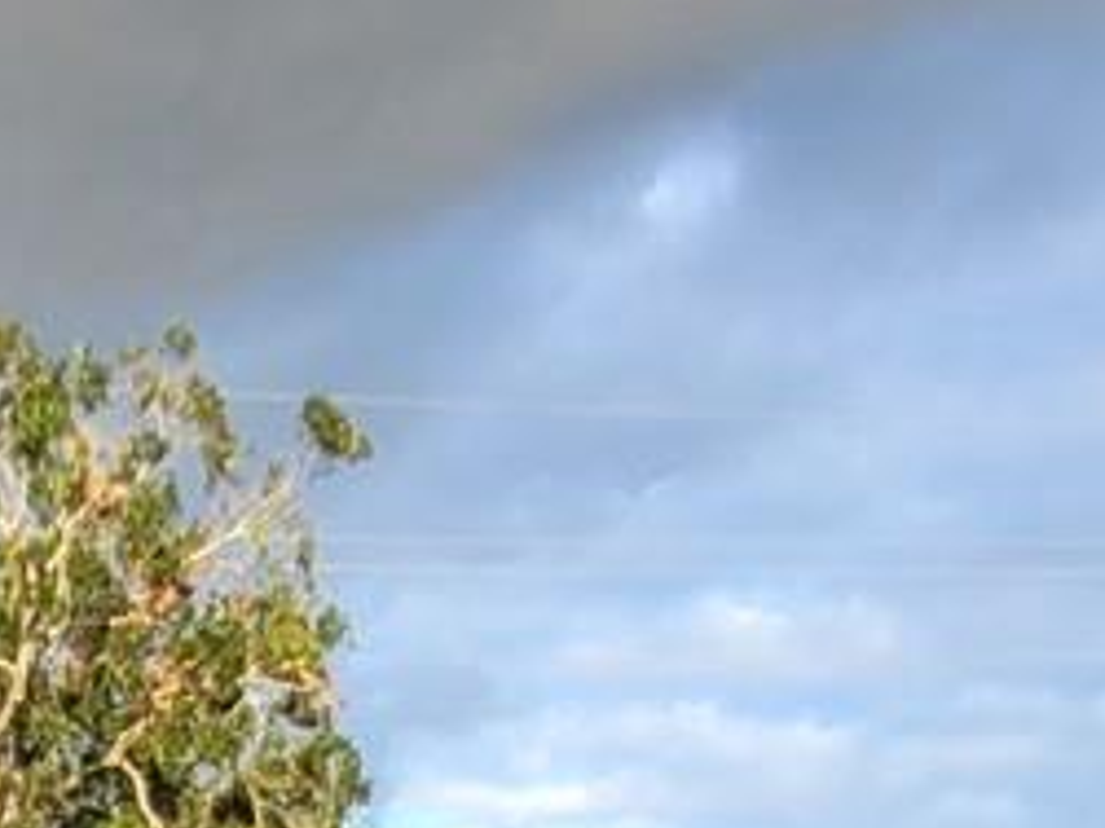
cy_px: 1933
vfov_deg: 13.5
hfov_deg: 22.4
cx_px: -84
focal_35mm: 83
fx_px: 2648
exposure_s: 1/315
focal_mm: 1.74
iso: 40
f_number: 2.2
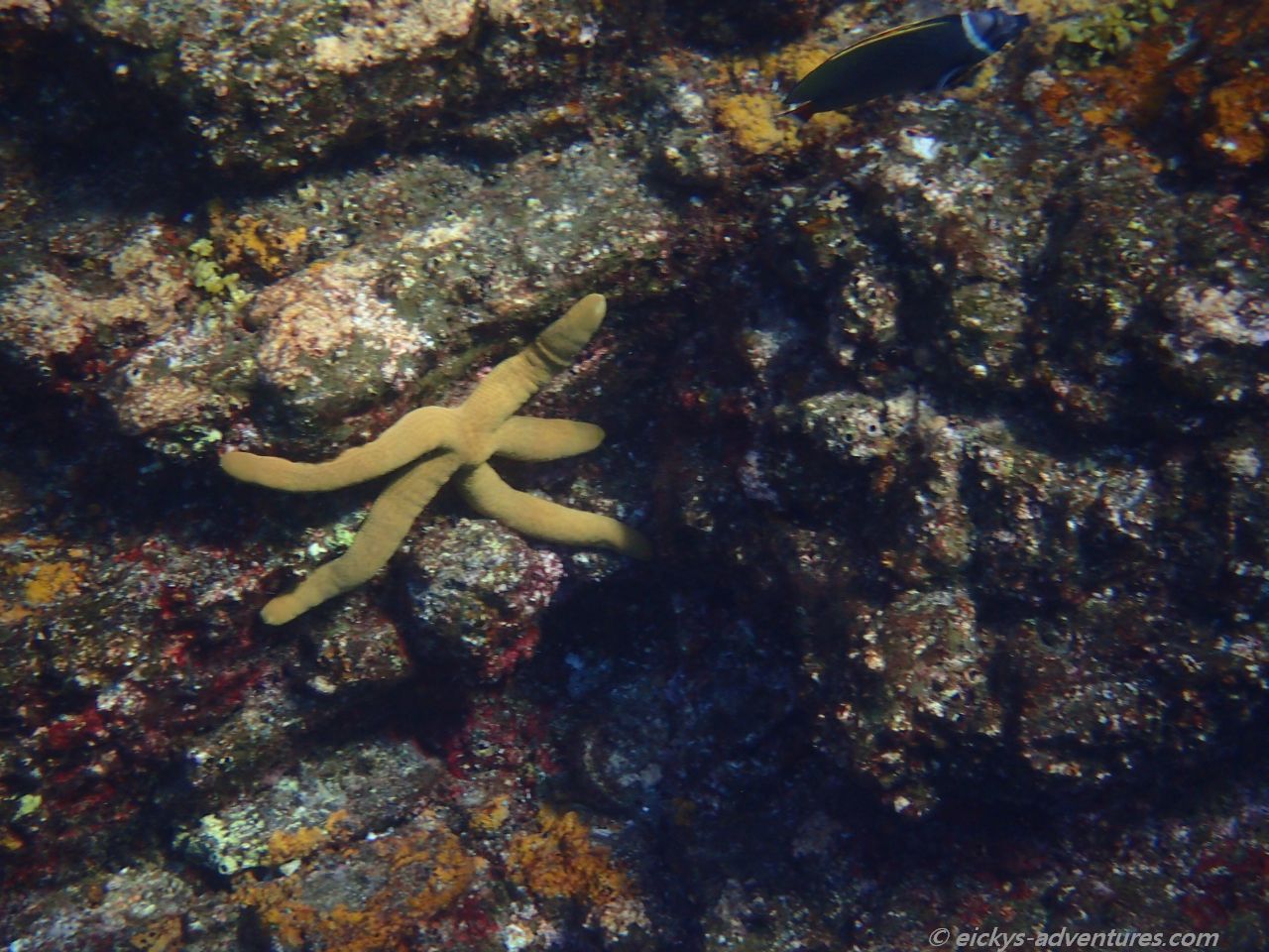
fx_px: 3116
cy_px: 476
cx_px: 634
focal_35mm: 85
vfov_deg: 17.4
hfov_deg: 23.0
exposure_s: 1/160
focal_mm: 15.41
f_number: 6.3
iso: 200
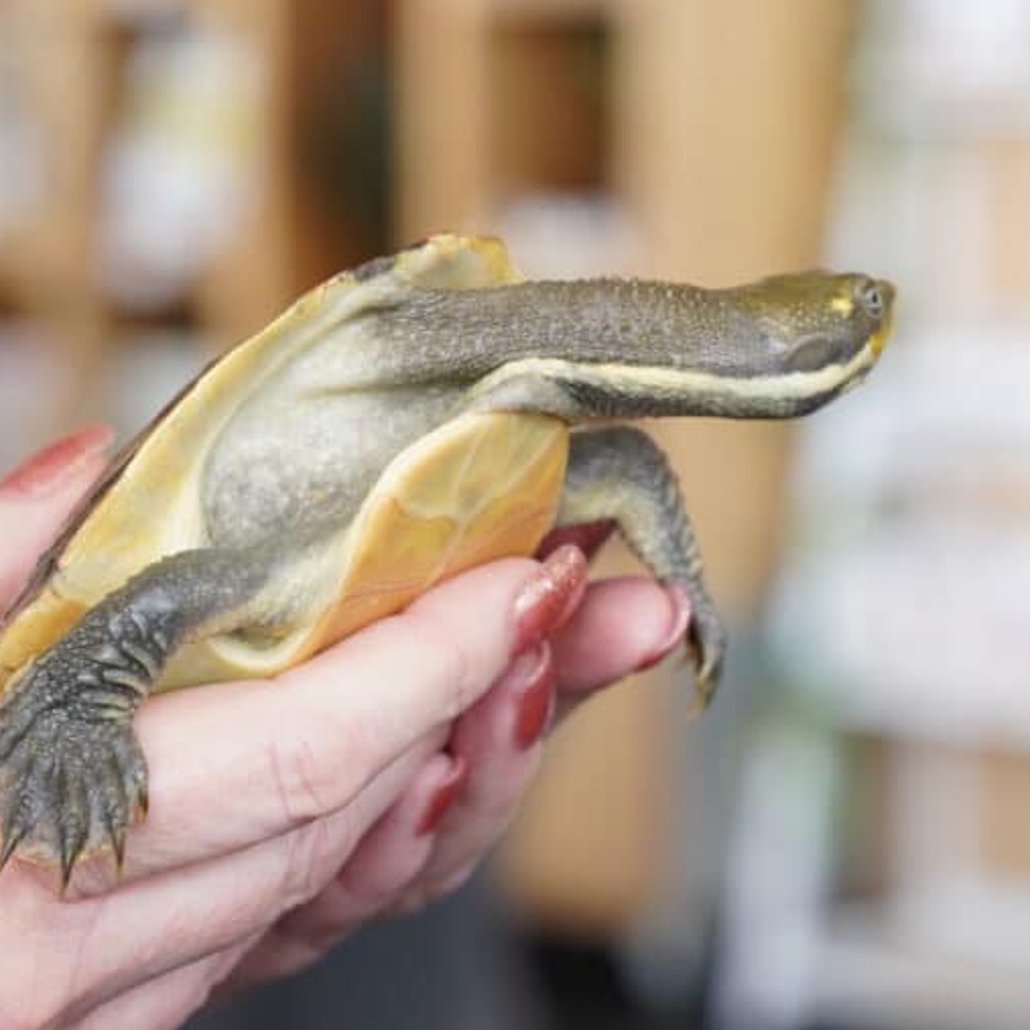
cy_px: 513
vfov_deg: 12.1
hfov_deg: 12.1
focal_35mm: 144
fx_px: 4848
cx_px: 427
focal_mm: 75
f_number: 5.6
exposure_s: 1/250
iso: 1250
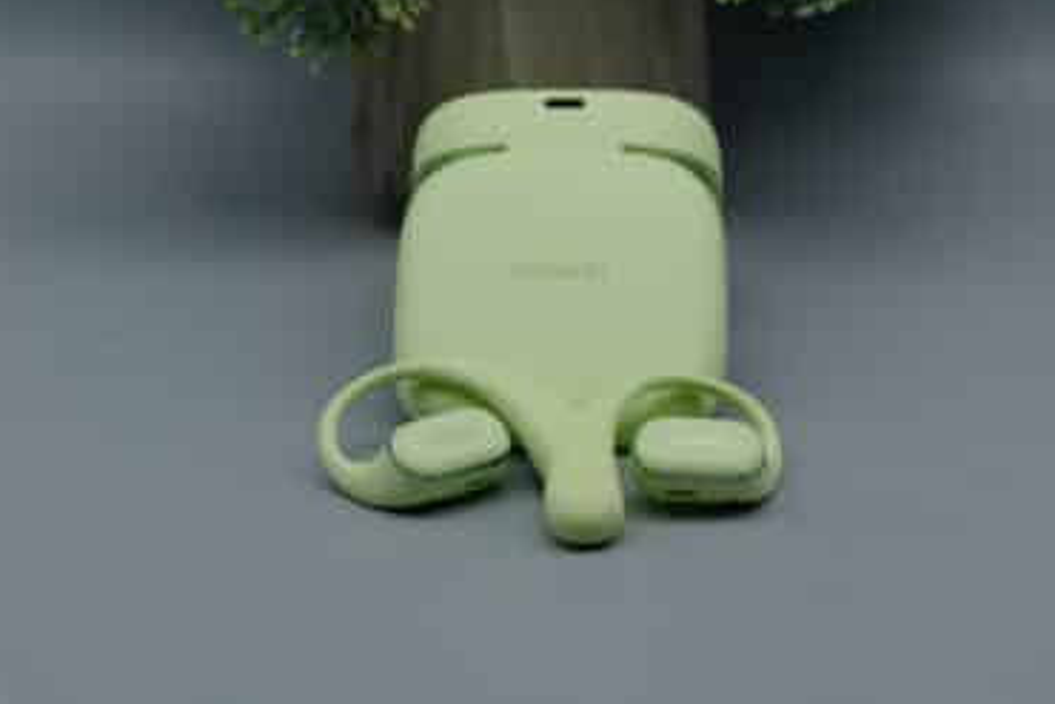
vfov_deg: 17.3
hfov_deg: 25.7
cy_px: 336
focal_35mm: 79
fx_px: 2316
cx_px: 542
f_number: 8
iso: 400
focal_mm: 50
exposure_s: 1/150
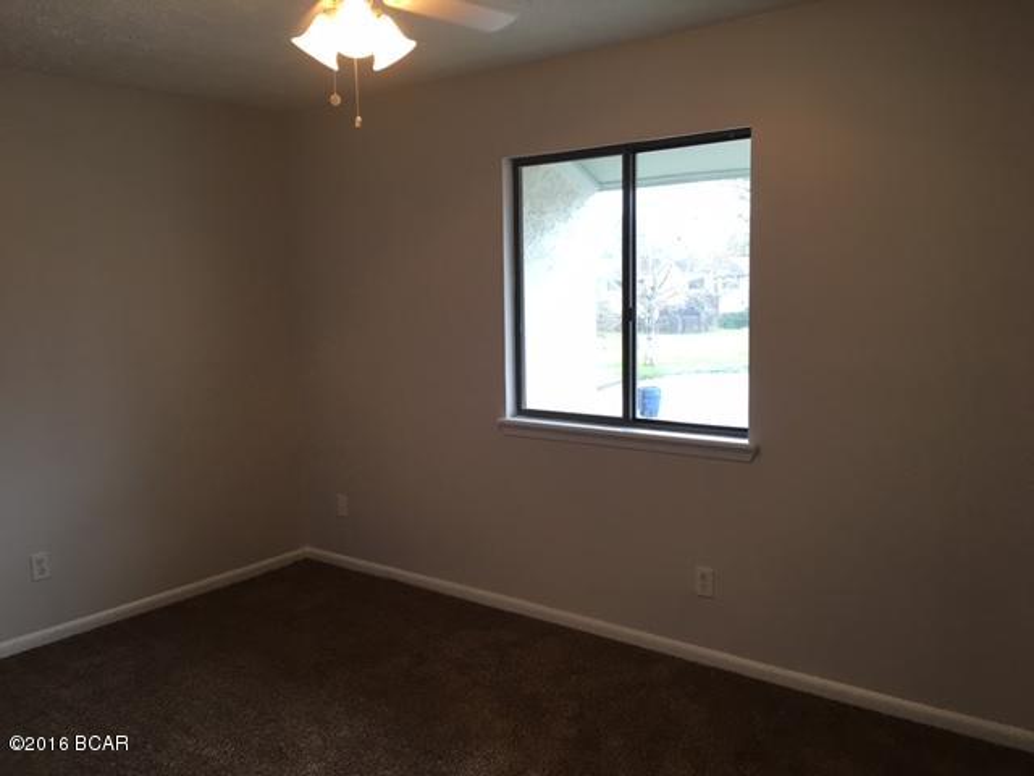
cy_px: 388
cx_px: 517
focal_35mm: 29
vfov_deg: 48.2
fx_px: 866
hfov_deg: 61.7
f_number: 2.2
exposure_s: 1/30
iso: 32
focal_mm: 4.15
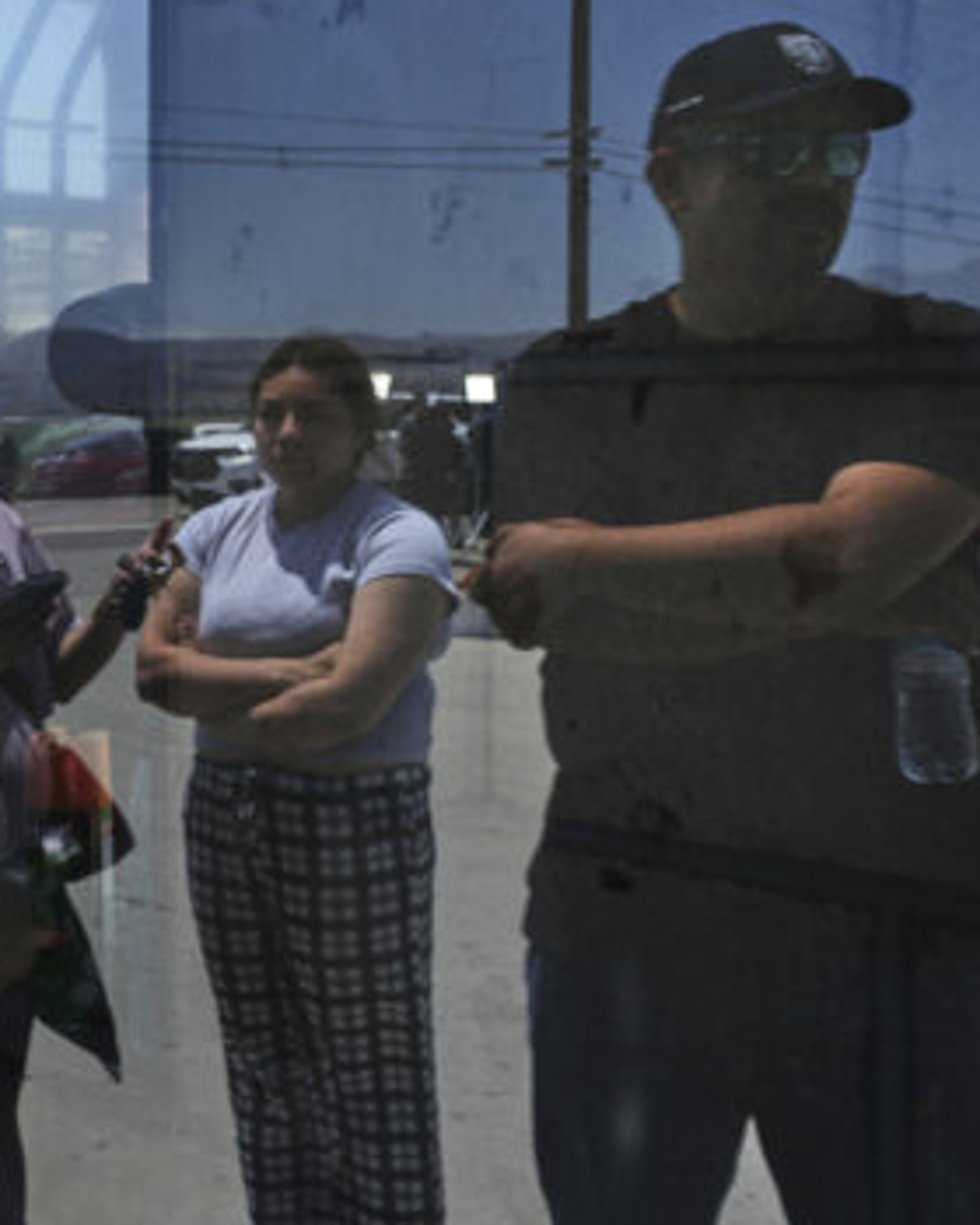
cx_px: -24
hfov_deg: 24.1
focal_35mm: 60
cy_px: 502
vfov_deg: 31.4
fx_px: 2175
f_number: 6.3
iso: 100
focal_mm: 35
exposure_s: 1/320
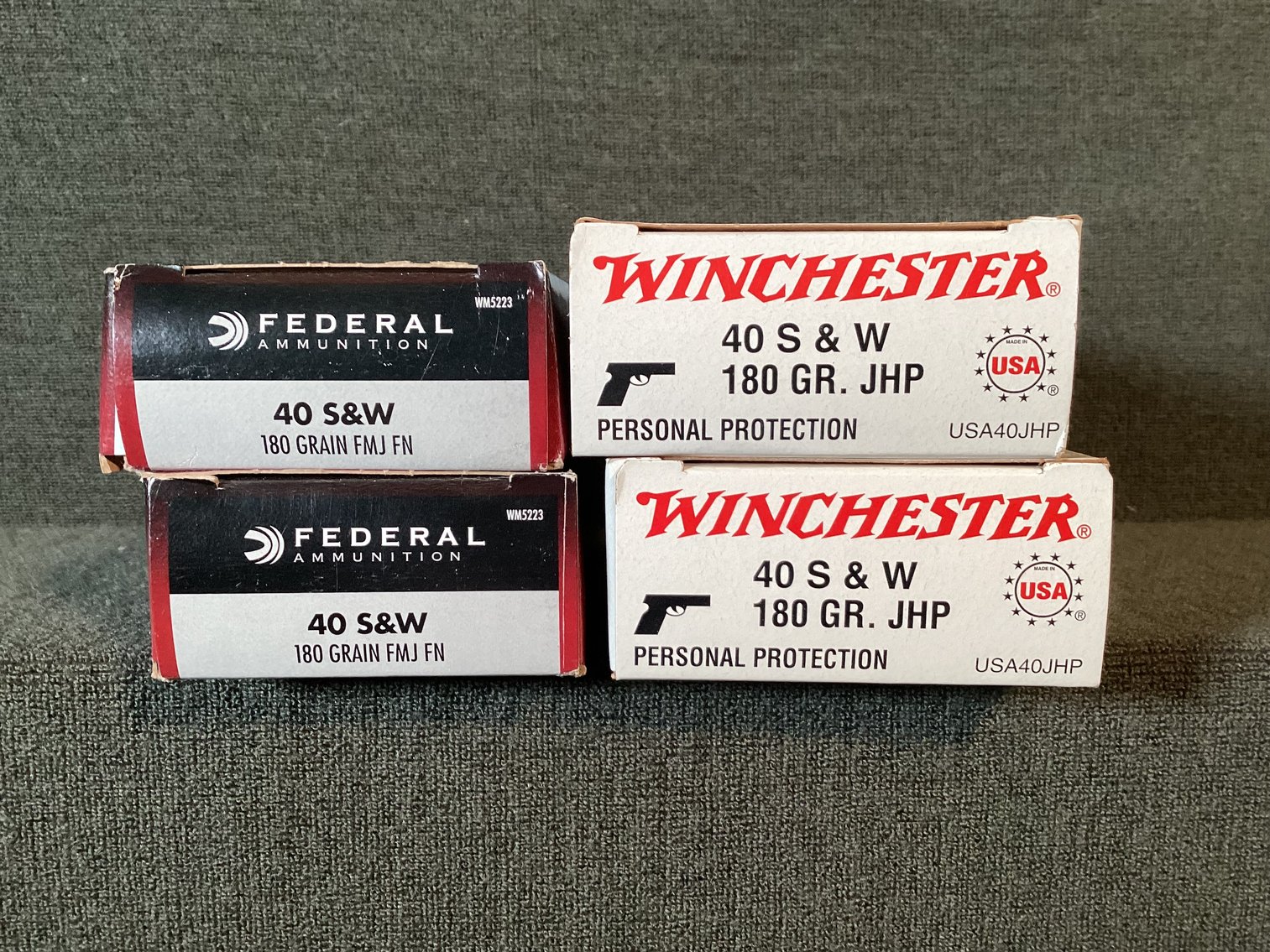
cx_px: 635
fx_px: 1137
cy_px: 476
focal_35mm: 31
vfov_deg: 45.4
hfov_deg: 58.3
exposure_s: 1/60
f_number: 2.4
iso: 100
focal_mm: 3.3
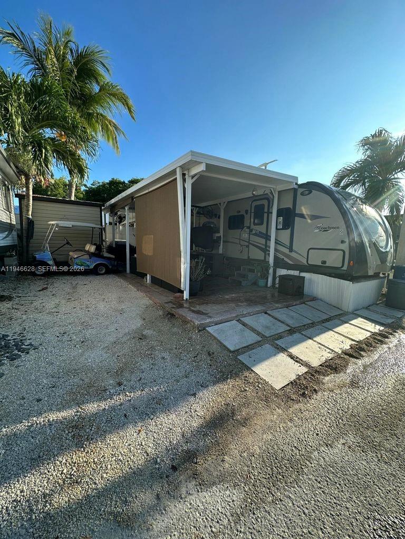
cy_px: 270
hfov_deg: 85.7
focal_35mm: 14
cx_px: 202
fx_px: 218
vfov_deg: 102.1
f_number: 2.2
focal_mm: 2.22
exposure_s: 1/769
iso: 40
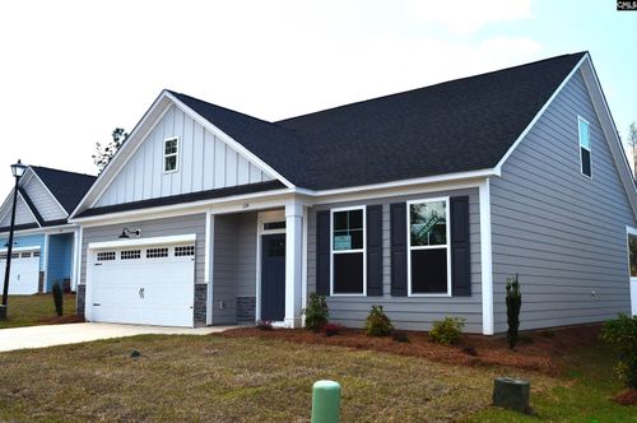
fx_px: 610
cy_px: 212
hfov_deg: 55.2
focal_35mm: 34
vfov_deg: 38.3
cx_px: 318
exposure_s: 1/200
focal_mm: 23
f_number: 10
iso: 400
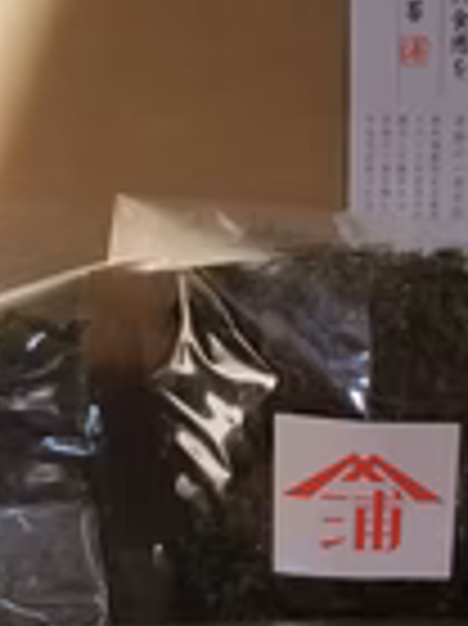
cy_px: 356
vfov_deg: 26.0
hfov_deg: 19.5
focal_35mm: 75
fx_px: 1354
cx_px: 320
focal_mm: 4.25
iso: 50
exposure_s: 1/208
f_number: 1.7
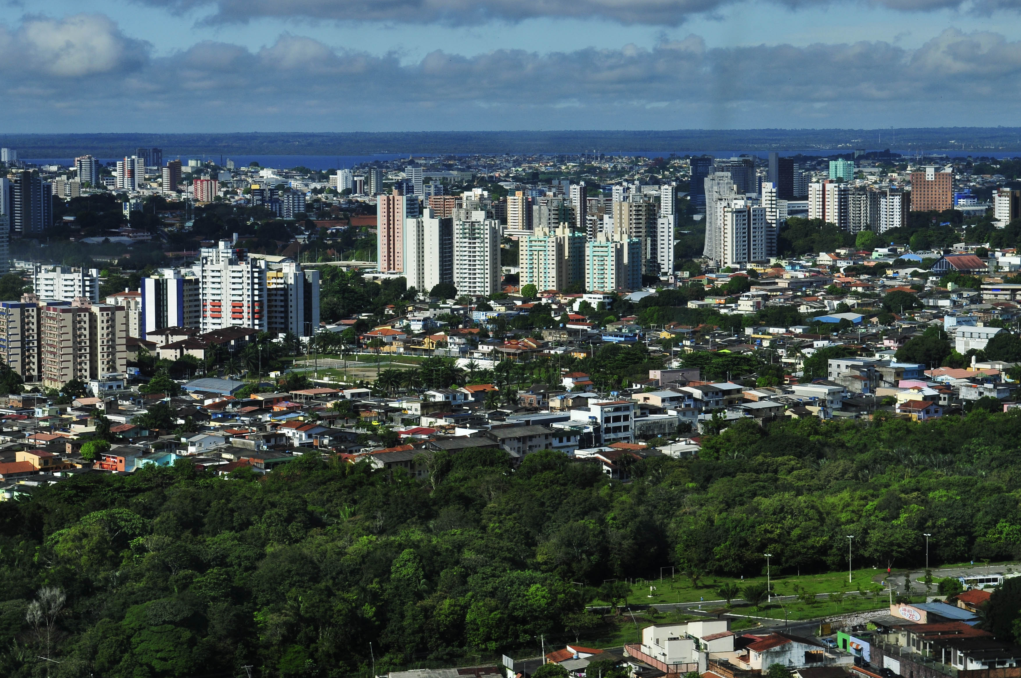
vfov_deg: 13.6
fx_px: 2850
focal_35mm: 101
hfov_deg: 20.3
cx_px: 490
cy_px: 288
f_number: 11
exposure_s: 1/500
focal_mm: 55
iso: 200
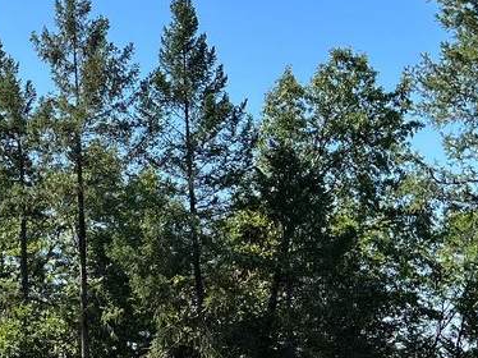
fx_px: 1228
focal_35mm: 89
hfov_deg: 20.2
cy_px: 174
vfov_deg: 16.6
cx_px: -137
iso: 50
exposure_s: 1/4274
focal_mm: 5.7
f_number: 1.5
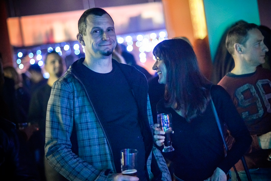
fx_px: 723
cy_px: 87
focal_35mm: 96
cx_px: 150
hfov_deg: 21.2
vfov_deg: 14.3
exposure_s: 1/80
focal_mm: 85
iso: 6400
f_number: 1.8
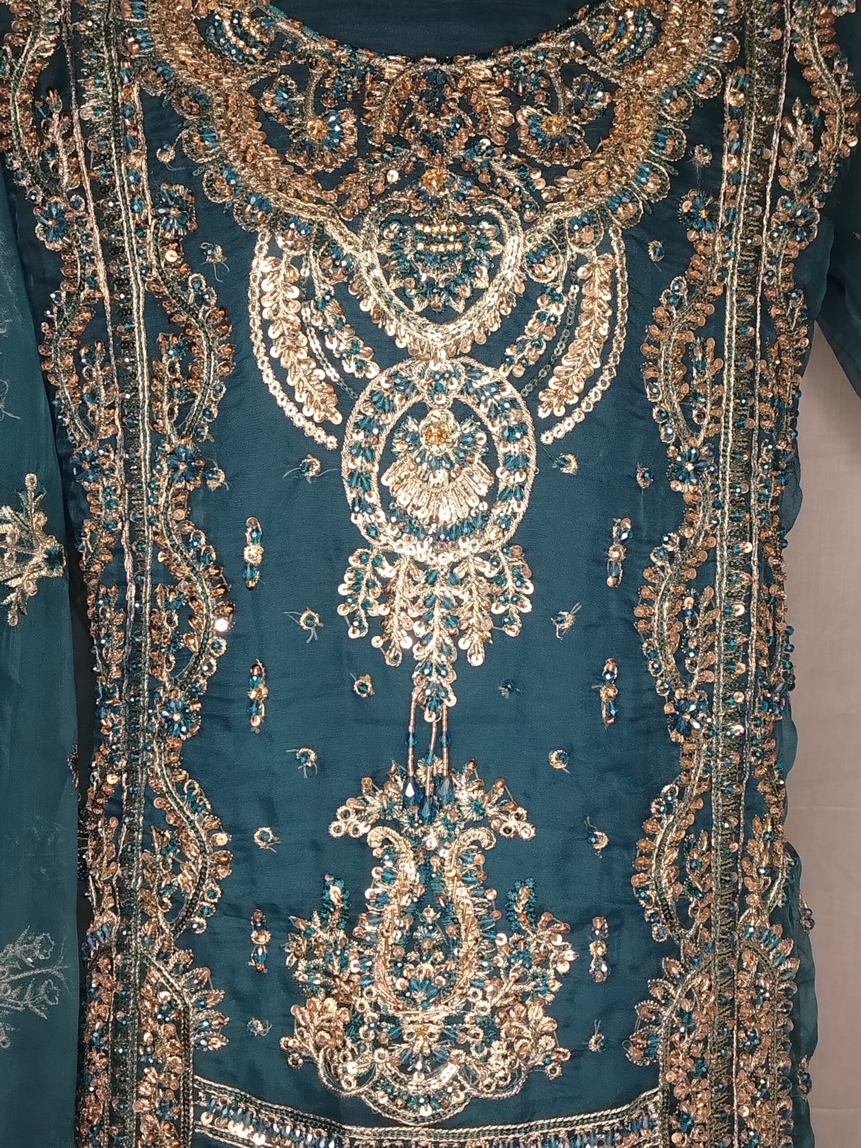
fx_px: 1592
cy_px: 574
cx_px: 430
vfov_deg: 39.7
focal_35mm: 48
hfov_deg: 30.3
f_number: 1.75
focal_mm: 5.25
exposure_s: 1/33.3
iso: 394
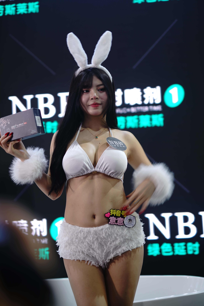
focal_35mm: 50
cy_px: 153
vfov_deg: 39.6
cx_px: 102
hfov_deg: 27.0
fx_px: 425
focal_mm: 50
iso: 50
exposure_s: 1/30
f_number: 1.4
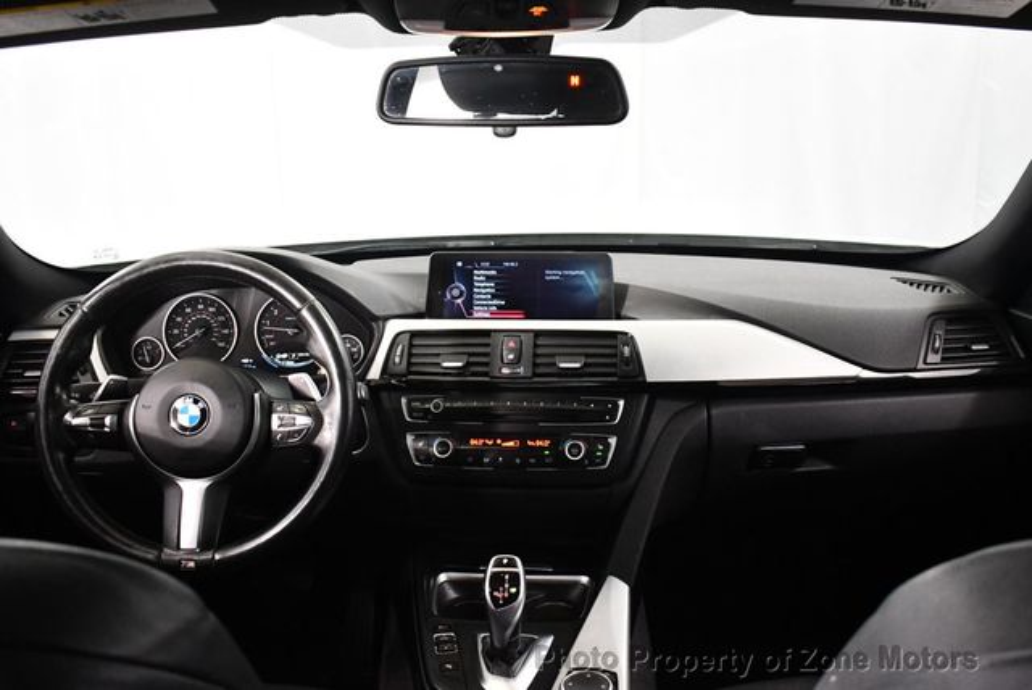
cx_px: 516
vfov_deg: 36.9
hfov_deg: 53.1
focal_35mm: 36
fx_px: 1033
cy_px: 345
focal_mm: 18
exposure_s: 1/125
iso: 2800
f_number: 3.5
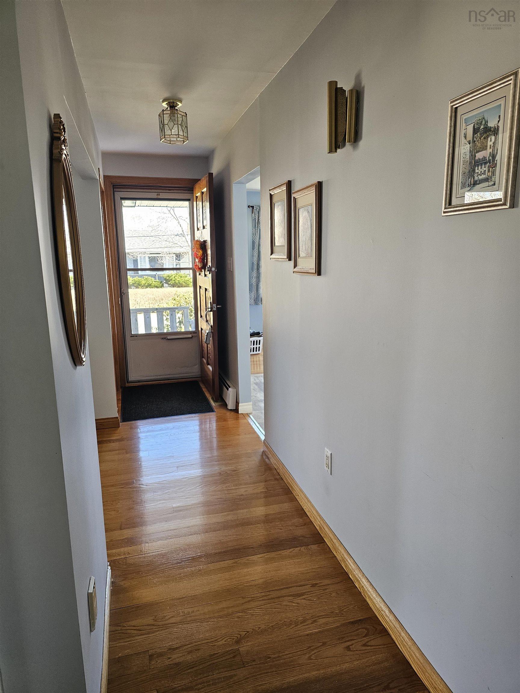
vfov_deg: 73.9
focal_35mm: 23
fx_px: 461
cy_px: 346
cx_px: 260
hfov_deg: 58.9
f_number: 1.7
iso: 250
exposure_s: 1/120
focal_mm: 6.3
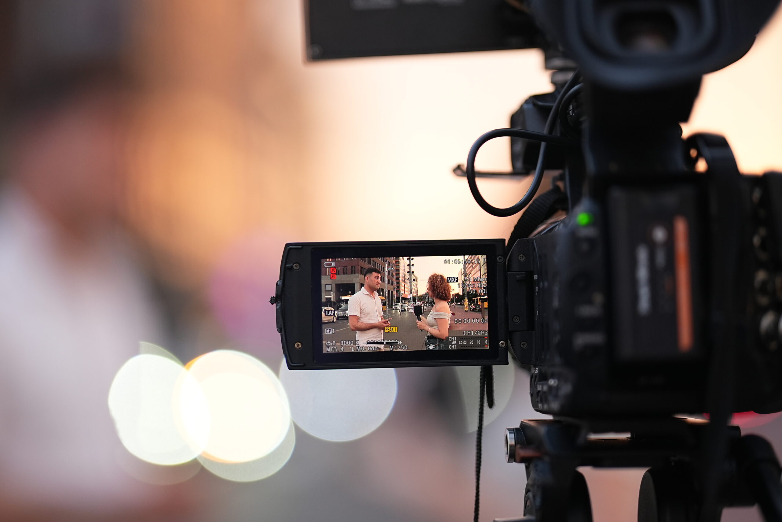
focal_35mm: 112
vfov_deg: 12.2
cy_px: 261
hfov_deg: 18.3
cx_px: 391
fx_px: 2433
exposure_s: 1/160
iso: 500
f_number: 1.2
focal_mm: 75
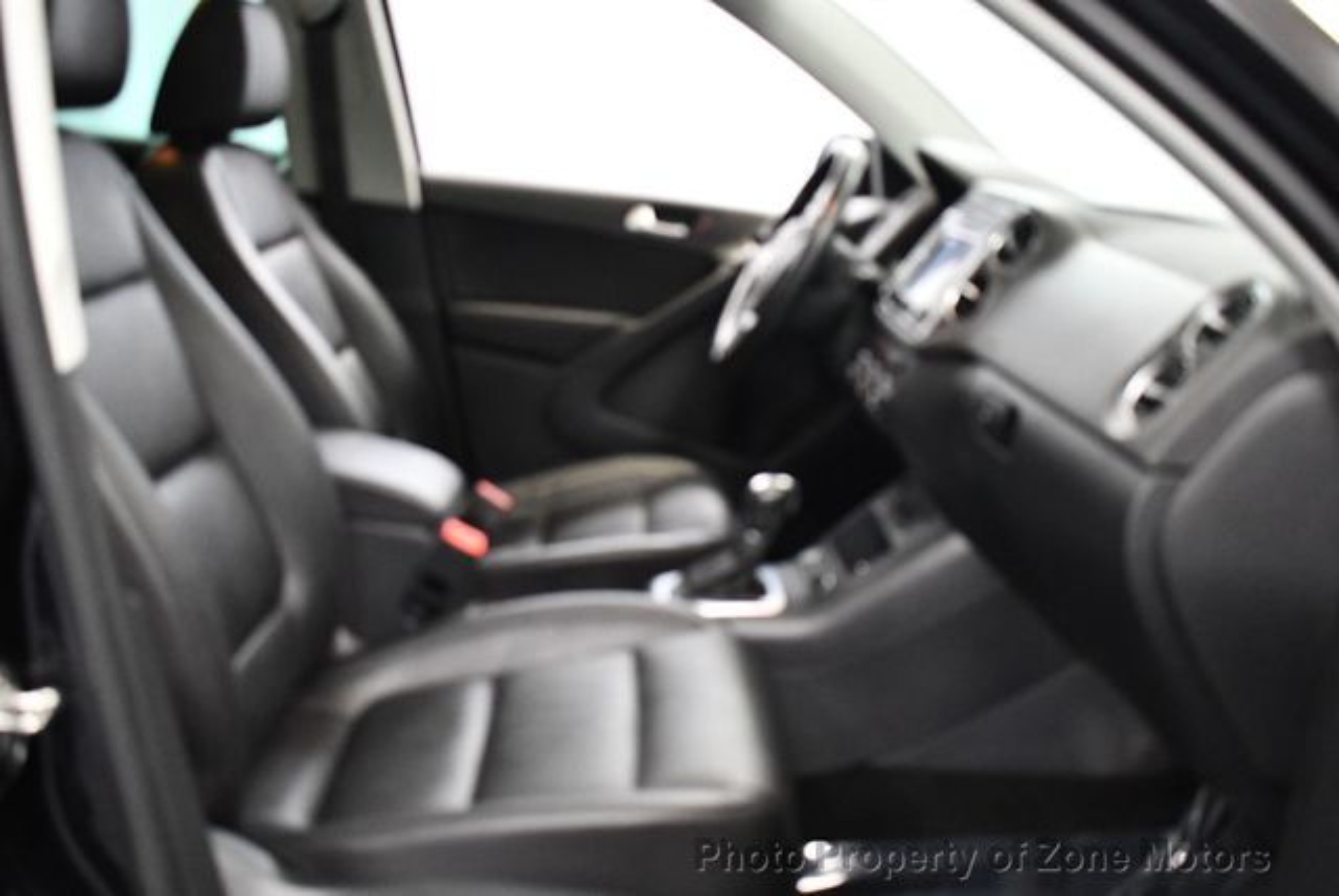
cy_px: 448
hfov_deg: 53.1
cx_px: 670
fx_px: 1340
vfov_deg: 36.9
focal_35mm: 36
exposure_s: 1/100
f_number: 3.5
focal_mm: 18
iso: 3200
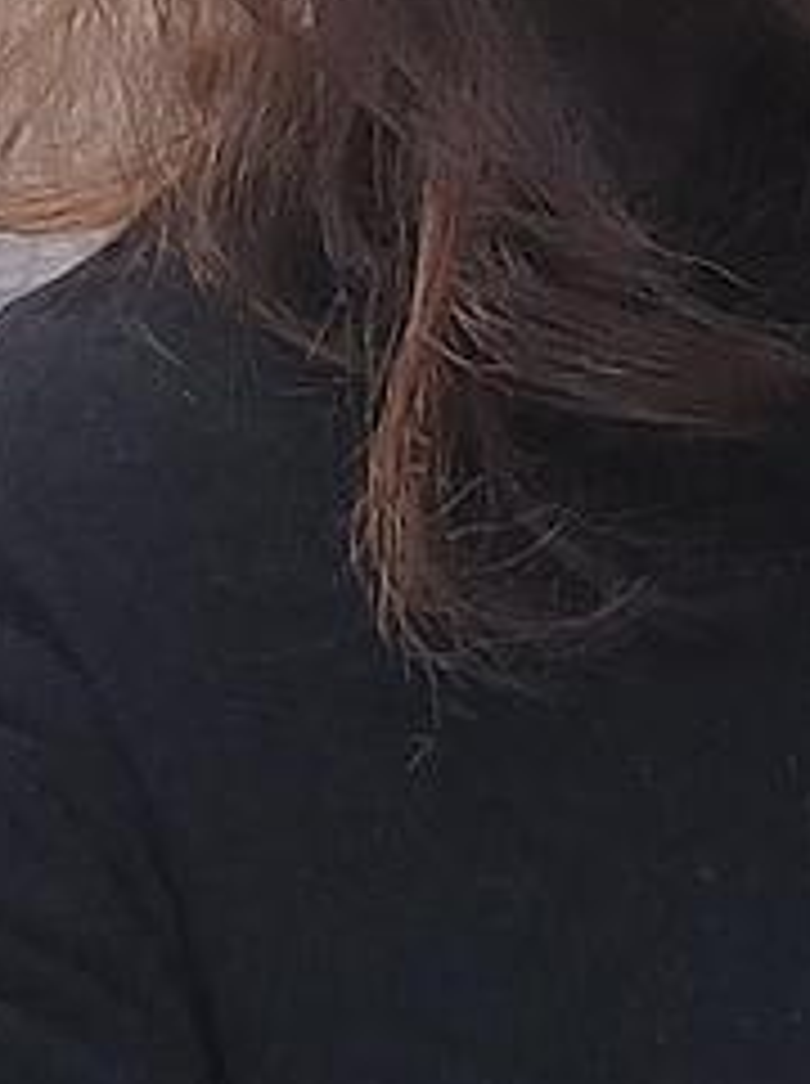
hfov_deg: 10.7
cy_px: -972
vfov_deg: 13.2
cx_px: 1269
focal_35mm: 133
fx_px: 4161
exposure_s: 1/25
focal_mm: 3.75
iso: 500
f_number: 2.2
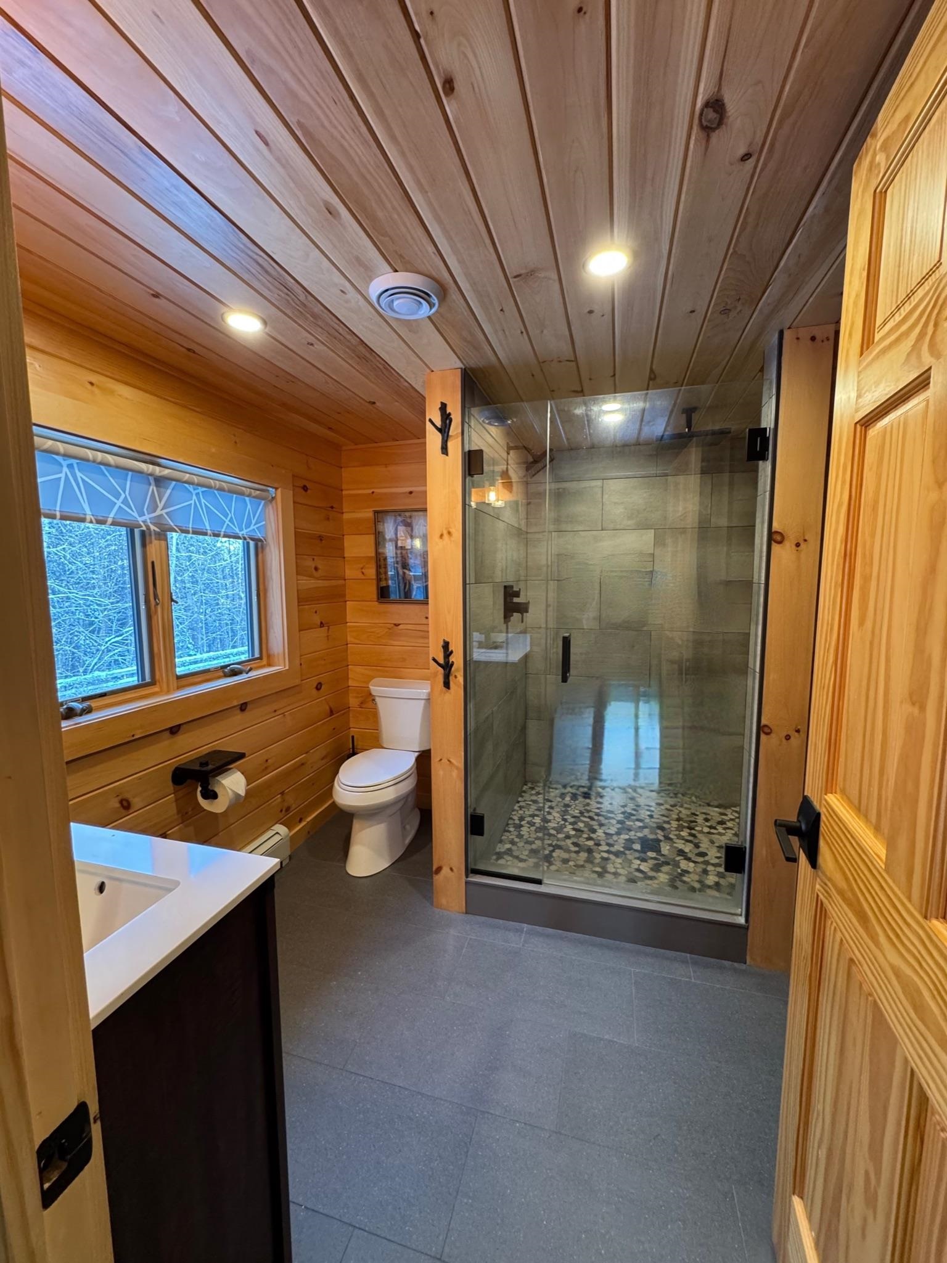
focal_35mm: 14
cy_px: 632
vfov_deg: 102.1
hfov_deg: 85.7
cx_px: 474
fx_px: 511
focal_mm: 2.22
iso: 320
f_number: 2.2
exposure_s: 1/60
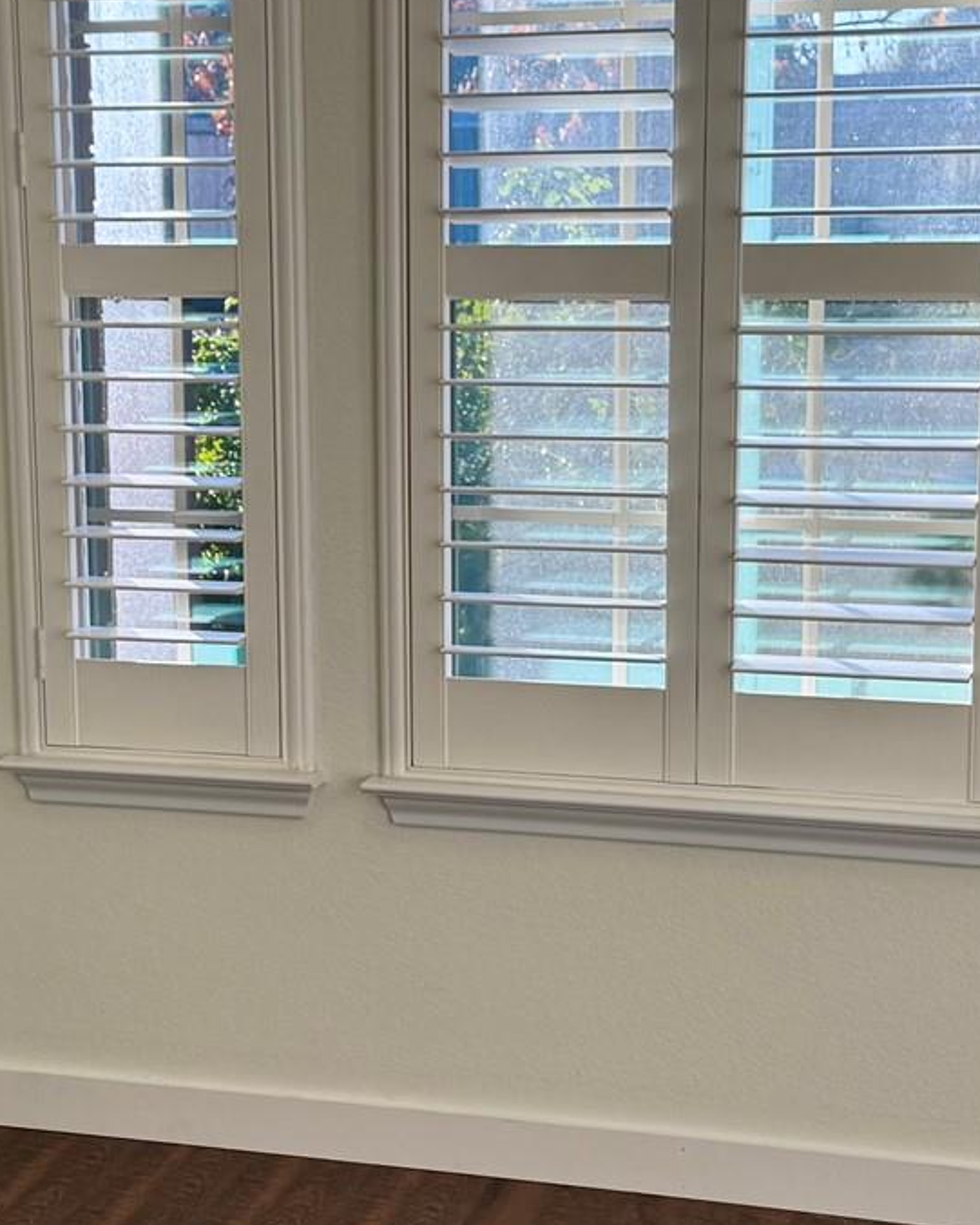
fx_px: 2574
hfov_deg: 21.5
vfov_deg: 26.8
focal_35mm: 71
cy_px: 611
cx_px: 366
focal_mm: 6.76
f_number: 1.78
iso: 80
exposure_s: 1/372
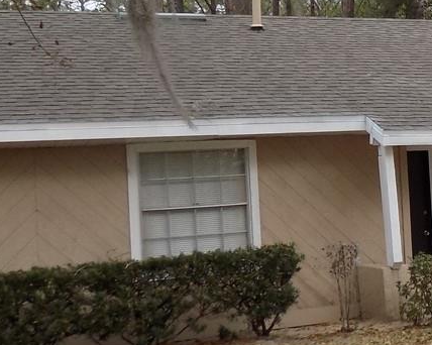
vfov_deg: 18.3
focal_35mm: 84
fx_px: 1073
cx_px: 591
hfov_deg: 20.4
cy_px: 148
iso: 80
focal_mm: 4
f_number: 3.1
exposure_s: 1/400
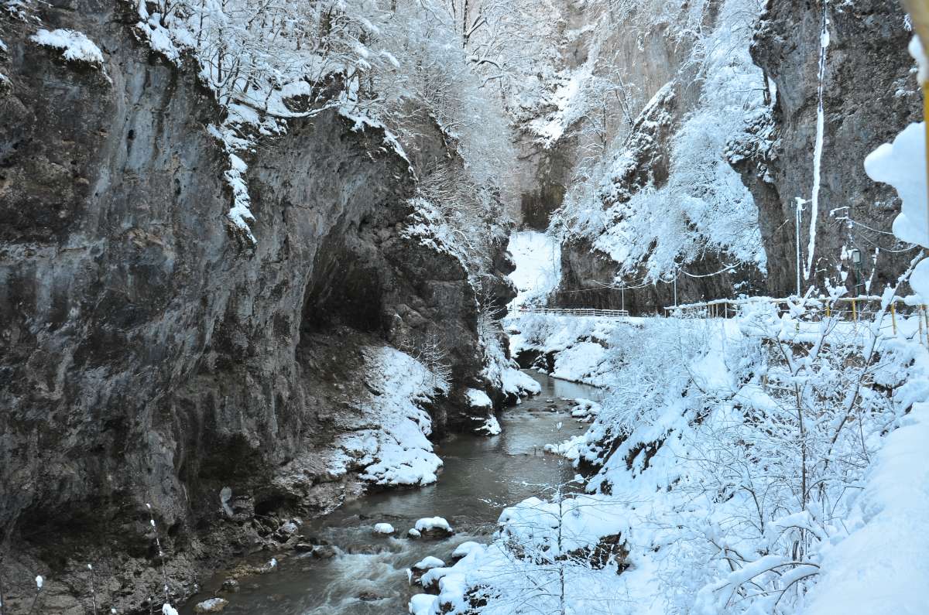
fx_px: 811
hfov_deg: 59.6
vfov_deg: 41.5
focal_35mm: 32
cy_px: 308
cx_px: 464
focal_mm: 21
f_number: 5.6
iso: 100
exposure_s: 1/20
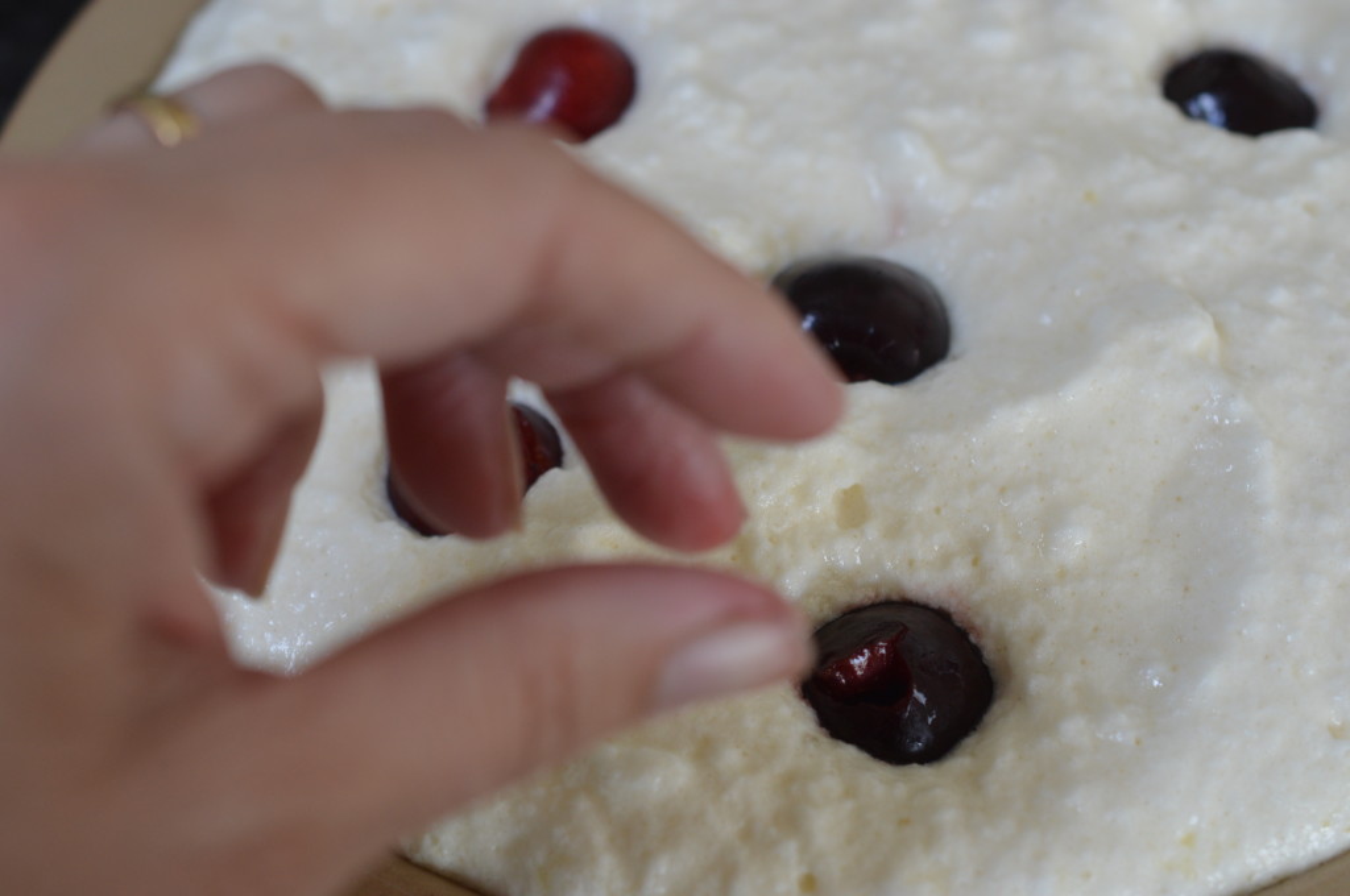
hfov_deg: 33.4
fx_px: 2247
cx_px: 675
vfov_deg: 22.6
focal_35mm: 60
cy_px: 448
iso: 400
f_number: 4.5
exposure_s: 1/80
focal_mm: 40
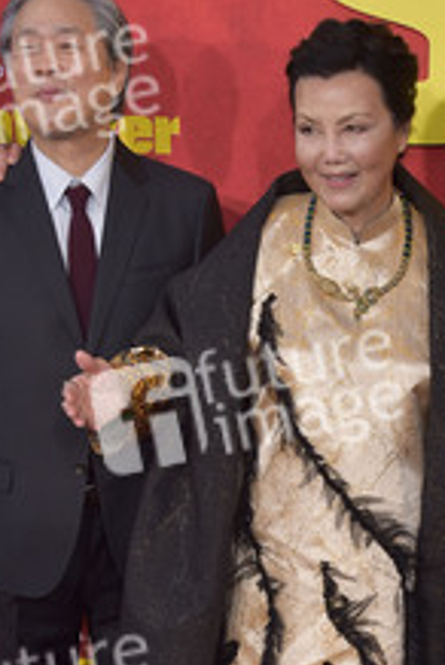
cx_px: 337
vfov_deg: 22.7
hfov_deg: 15.5
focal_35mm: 88
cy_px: 555
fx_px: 1626
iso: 1250
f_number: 6.3
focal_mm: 48
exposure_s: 1/1250
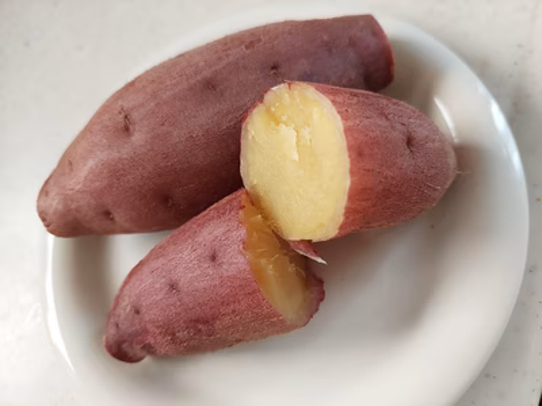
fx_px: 376
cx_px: 271
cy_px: 203
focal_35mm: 24
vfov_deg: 56.8
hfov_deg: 71.6
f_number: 1.8
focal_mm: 5.23
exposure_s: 1/100
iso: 200
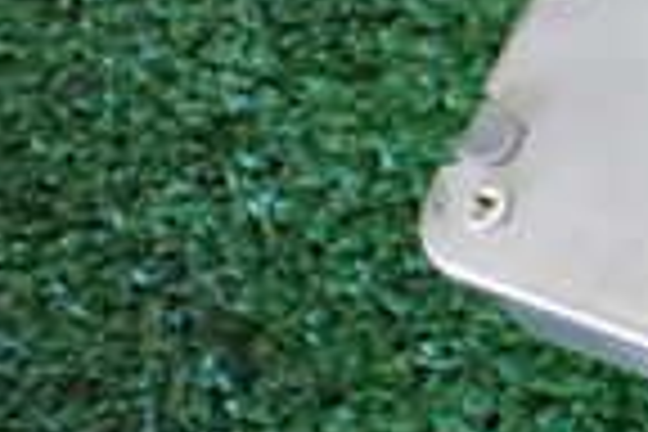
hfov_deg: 13.9
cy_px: -45
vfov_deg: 10.4
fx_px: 2340
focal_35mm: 130
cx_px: 1202
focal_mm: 5.4
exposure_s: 1/100
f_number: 2.3
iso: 800
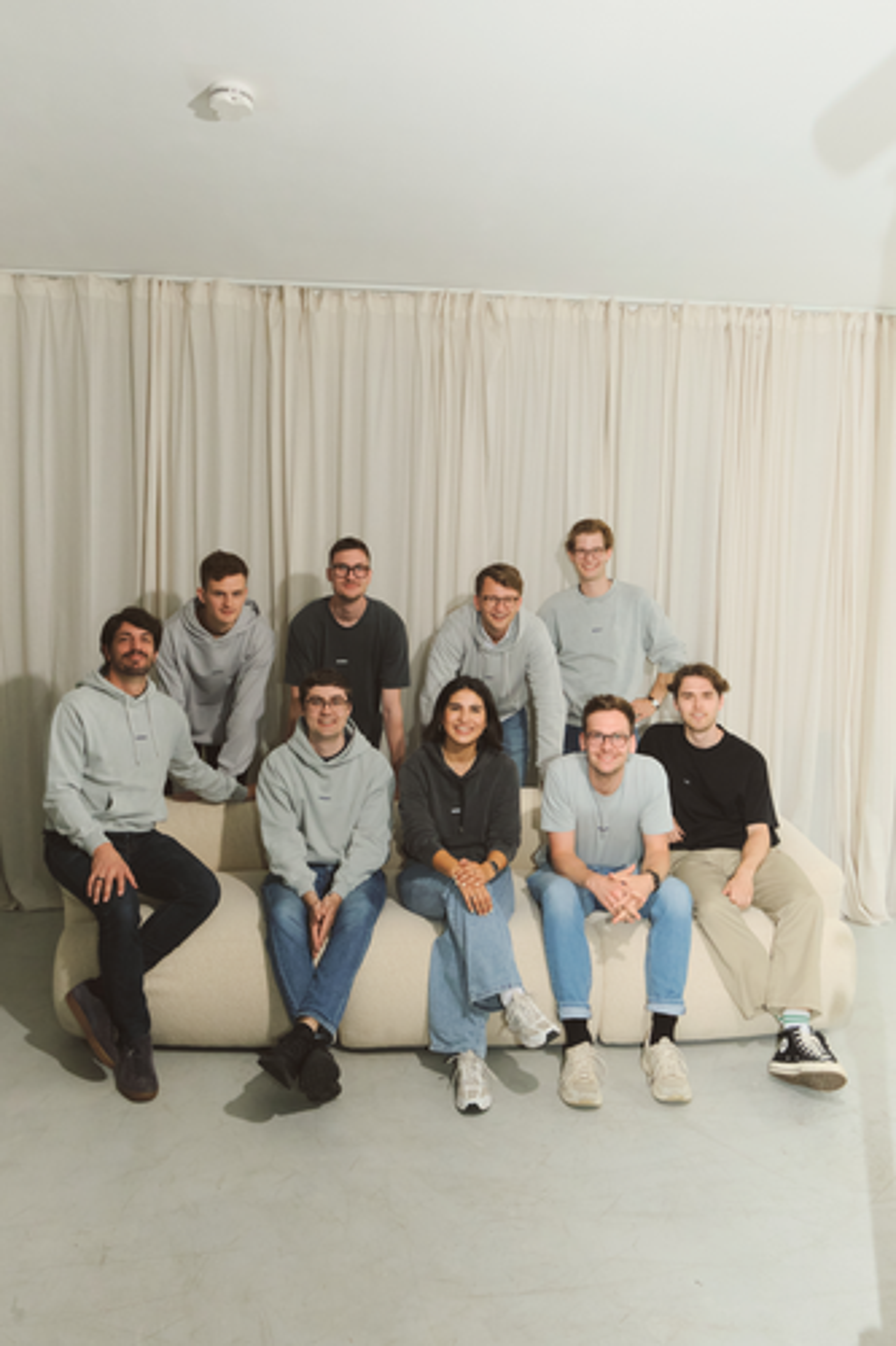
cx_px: 448
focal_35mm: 25
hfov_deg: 51.3
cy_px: 673
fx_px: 934
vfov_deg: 71.5
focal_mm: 16.5
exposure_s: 1/250
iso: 3200
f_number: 7.1
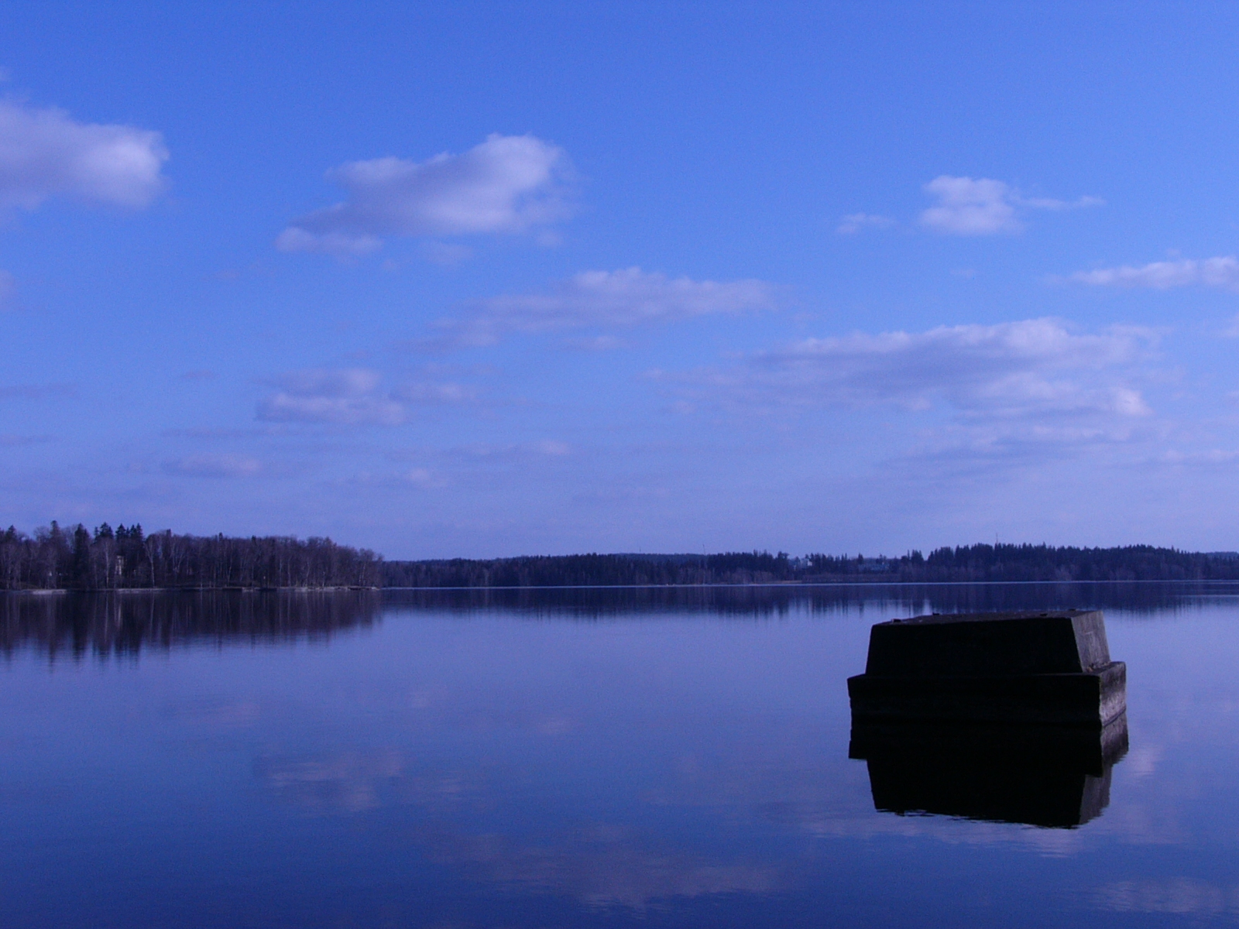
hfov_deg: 41.2
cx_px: 620
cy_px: 464
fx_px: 1646
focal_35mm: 46
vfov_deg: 31.5
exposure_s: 1/500
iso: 50
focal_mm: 6
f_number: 5.6
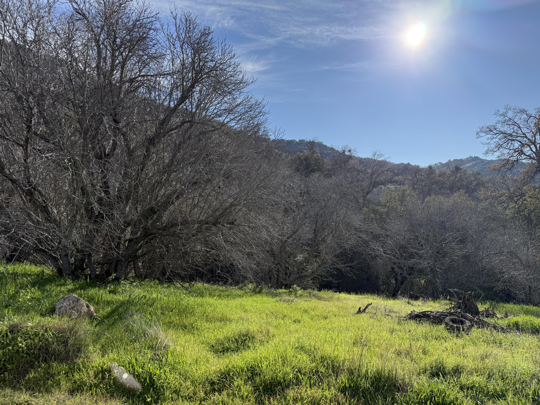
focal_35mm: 24
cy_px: 202
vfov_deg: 56.8
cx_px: 270
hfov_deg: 71.6
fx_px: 374
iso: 100
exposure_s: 1/6173
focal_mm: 6.76
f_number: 1.78
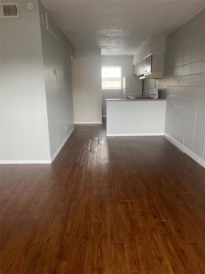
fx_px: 205
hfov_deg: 53.1
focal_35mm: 26
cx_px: 102
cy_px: 137
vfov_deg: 67.3
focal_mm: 5.7
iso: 200
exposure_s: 1/60
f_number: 1.5
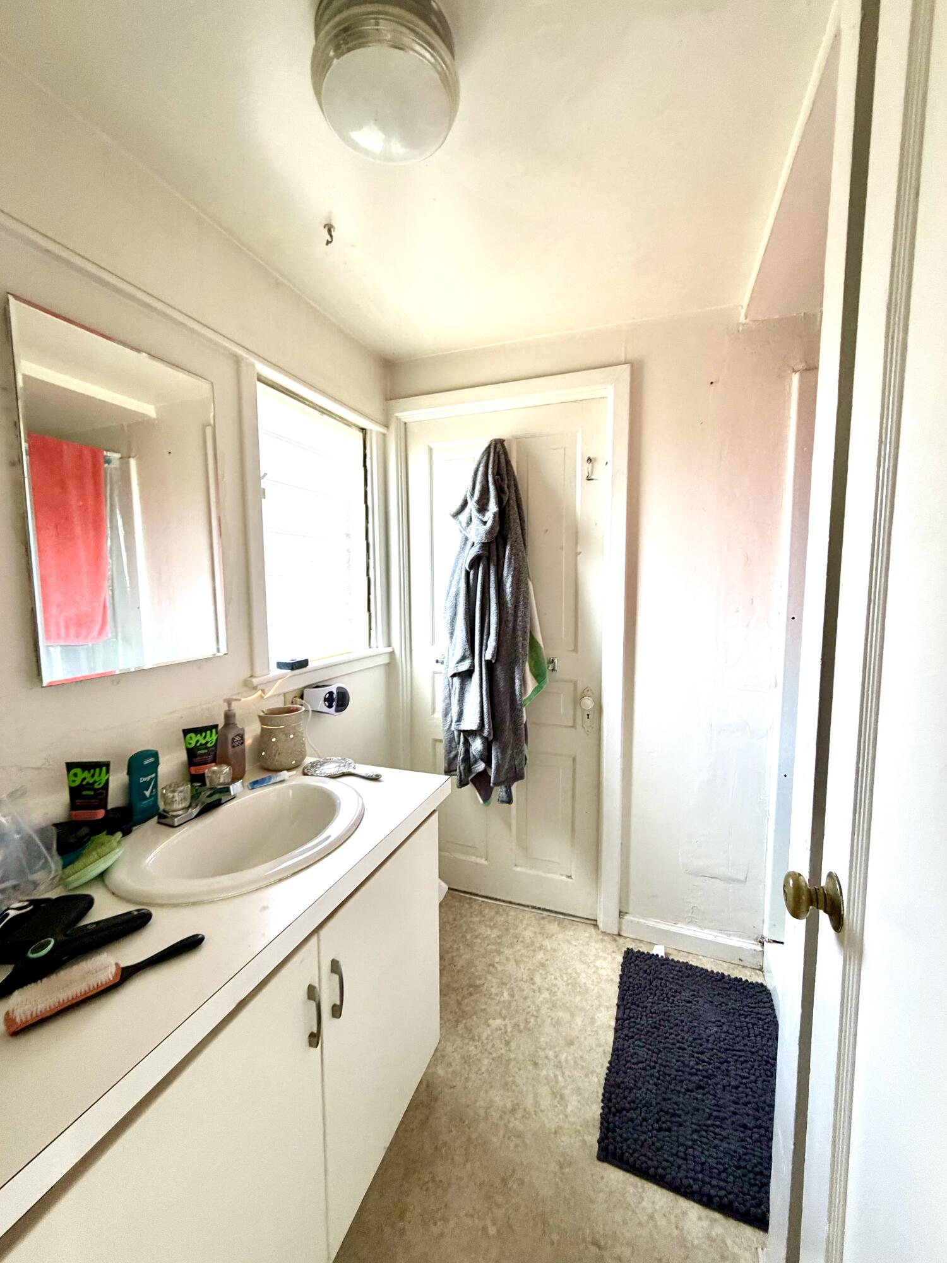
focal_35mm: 14
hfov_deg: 85.7
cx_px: 474
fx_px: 511
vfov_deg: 102.1
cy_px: 632
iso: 320
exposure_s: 1/64
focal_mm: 2.22
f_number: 2.2
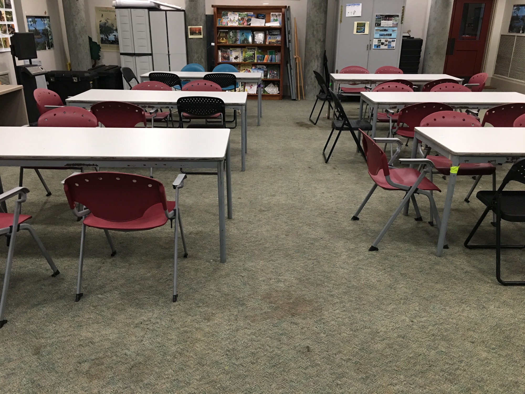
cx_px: 262
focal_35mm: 29
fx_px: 440
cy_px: 197
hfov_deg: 61.7
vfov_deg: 48.2
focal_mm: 4.15
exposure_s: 1/15
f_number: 2.2
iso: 50
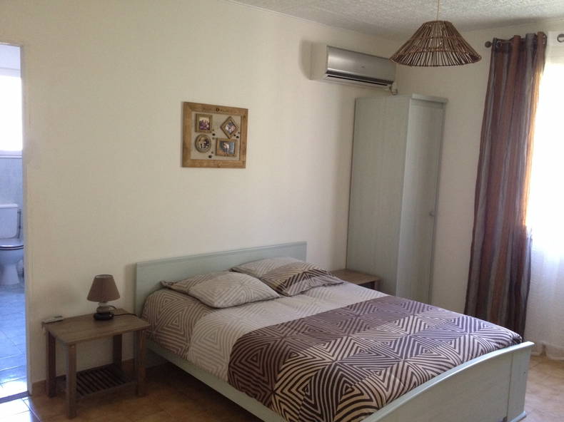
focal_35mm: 35
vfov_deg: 40.7
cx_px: 282
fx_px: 570
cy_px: 211
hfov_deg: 52.6
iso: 200
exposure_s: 1/20
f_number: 2.4
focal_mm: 4.28
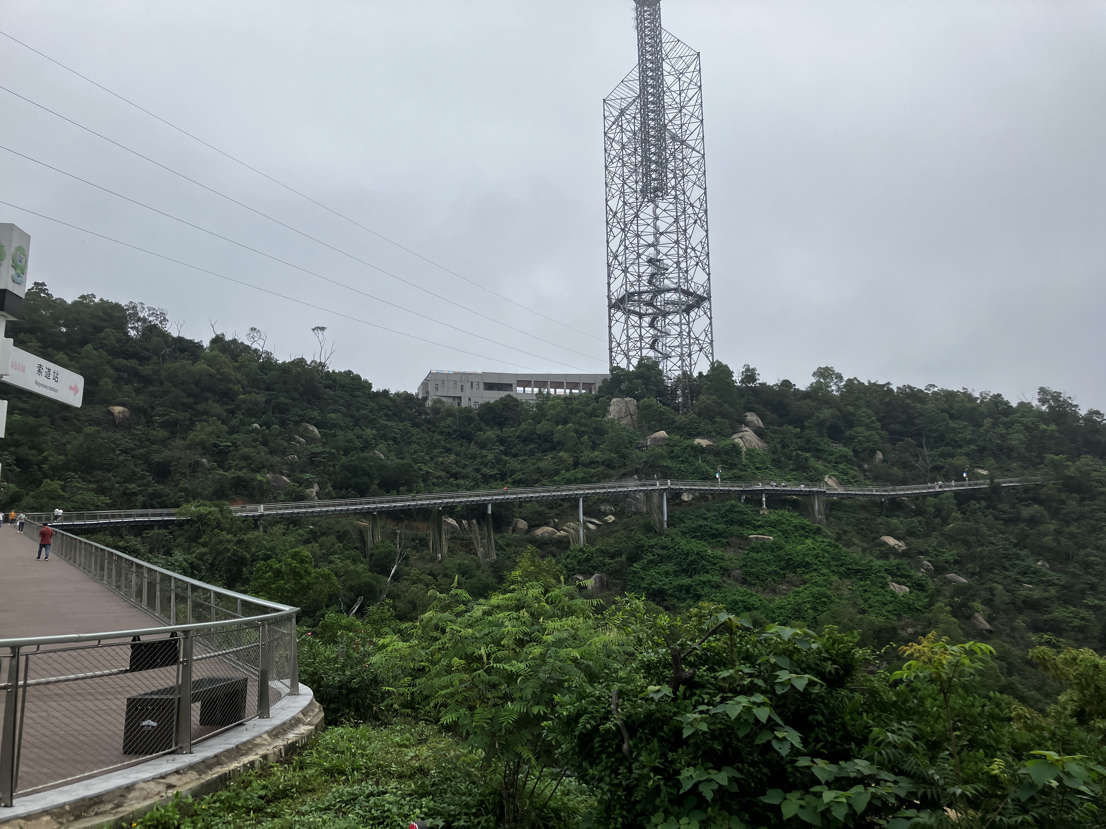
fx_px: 895
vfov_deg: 49.7
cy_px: 414
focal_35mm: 28
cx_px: 553
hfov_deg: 63.4
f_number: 1.8
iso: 32
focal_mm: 3.99
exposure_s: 1/694
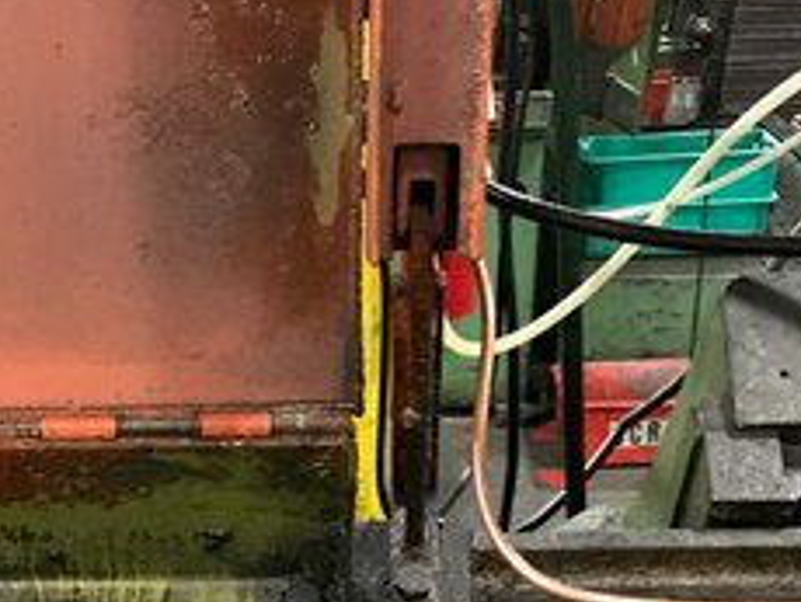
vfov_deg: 18.3
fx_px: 1691
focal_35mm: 73
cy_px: 856
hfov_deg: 26.2
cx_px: 160
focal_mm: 3.99
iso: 100
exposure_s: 1/11
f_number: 1.8
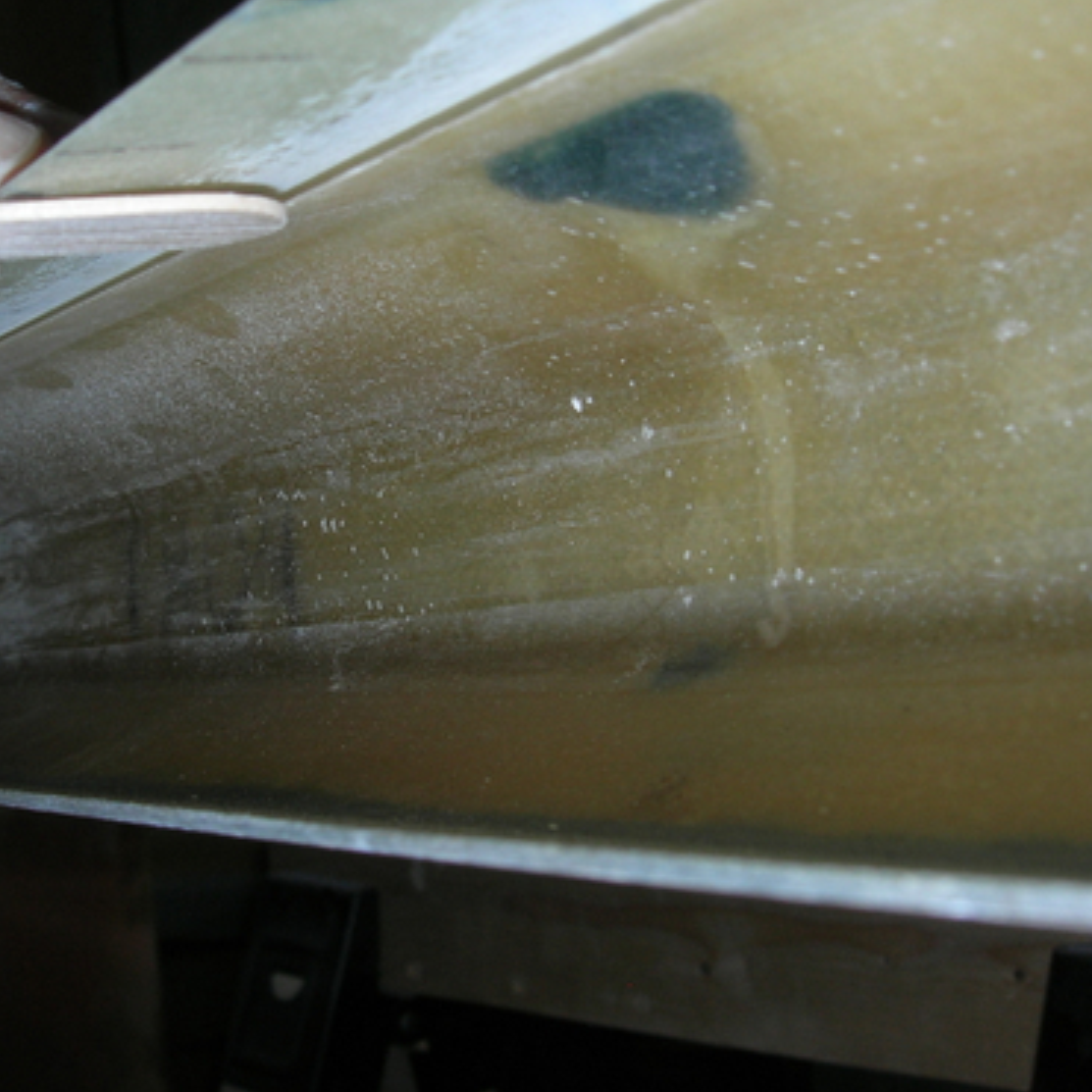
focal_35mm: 58
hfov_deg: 29.3
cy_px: 424
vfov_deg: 29.5
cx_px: 350
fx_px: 2070
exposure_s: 1/60.1
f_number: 4.8
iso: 64
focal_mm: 7.8
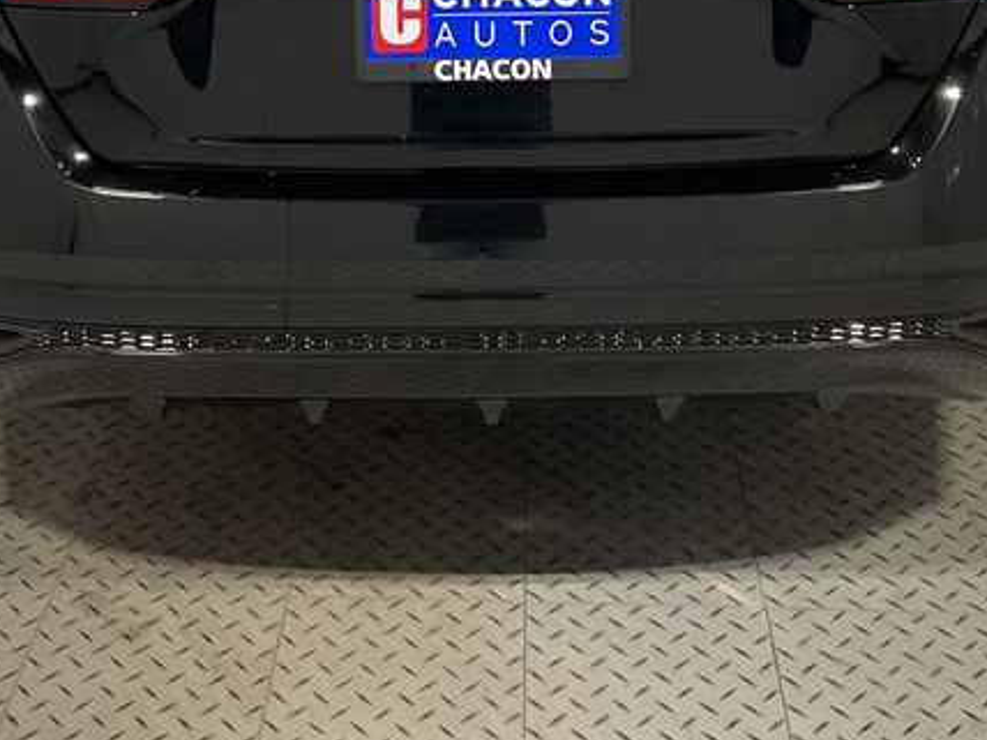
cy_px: 21
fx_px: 1853
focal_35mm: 65
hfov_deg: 29.8
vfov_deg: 21.9
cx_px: 443
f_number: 1.8
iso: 80
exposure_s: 1/50
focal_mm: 3
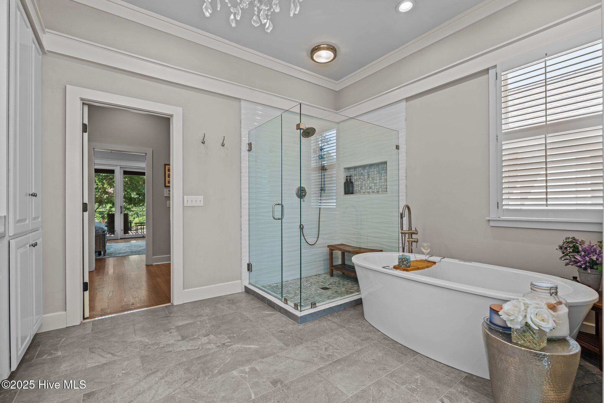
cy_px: 202
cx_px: 302
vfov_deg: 73.8
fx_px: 268
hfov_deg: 96.7
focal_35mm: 16
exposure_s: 1/3
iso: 400
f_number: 8
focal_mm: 16
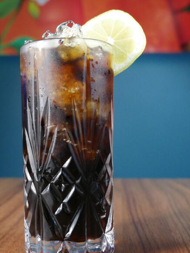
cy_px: 105
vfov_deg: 40.3
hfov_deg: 30.8
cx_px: 75
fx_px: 344
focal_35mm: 47
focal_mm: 17
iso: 2000
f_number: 3.5
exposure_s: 1/320
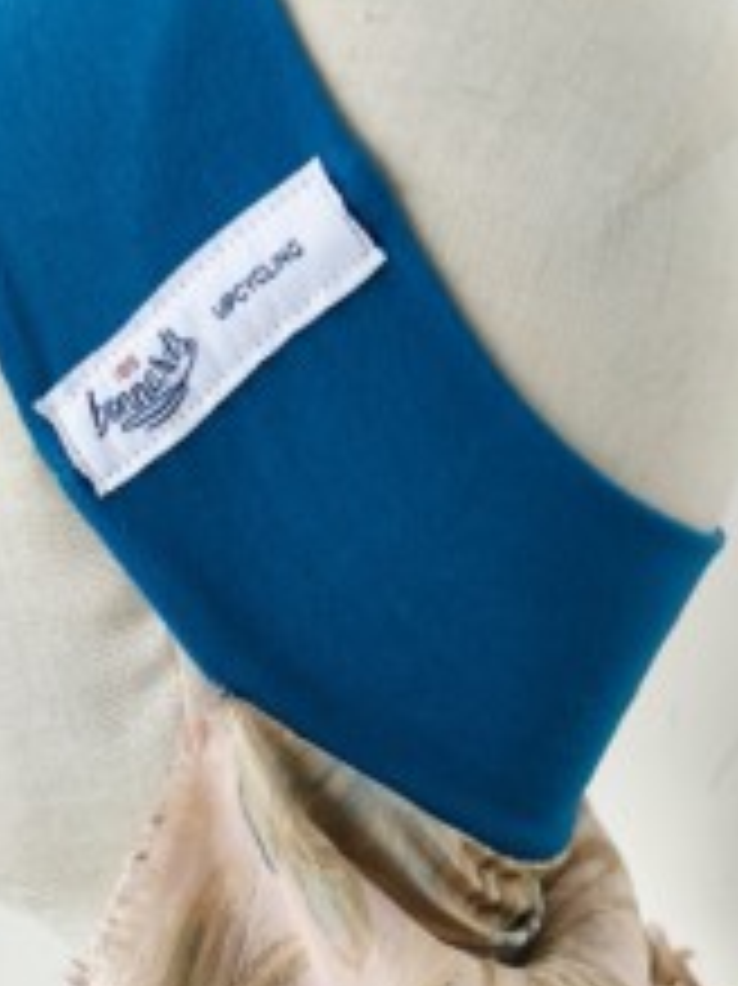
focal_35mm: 63
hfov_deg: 23.2
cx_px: 279
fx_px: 1793
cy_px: 1072
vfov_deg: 28.1
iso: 50
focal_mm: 6.14
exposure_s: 1/30
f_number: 1.65
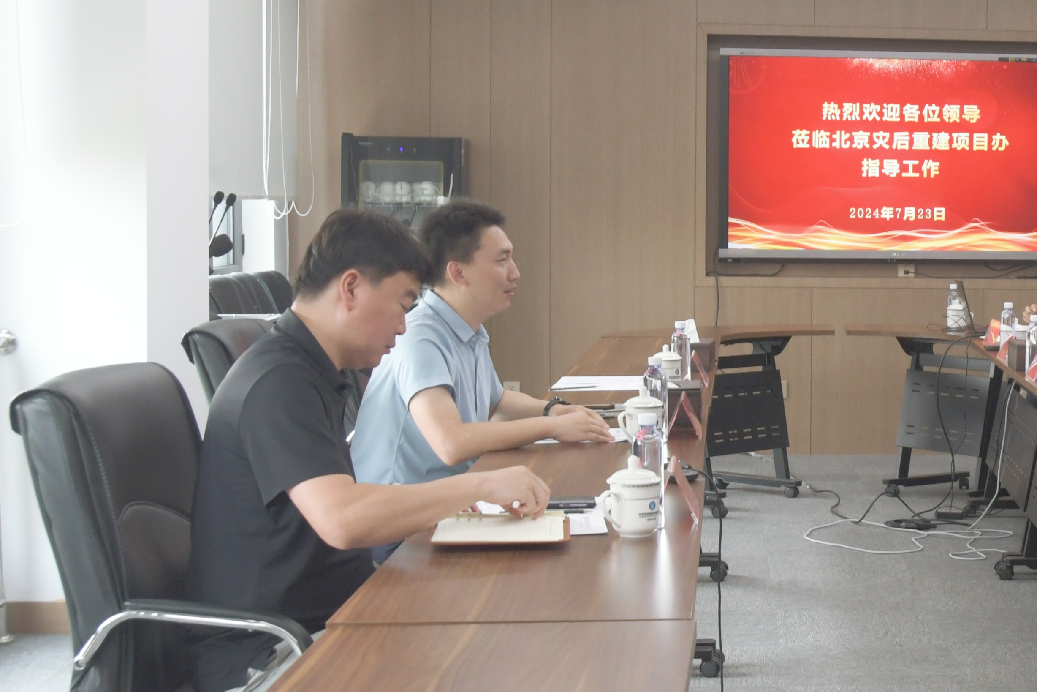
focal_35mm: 68
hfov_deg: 28.0
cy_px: 316
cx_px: 1018
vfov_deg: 20.0
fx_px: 1959
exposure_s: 1/80
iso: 640
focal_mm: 20
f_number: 4.5
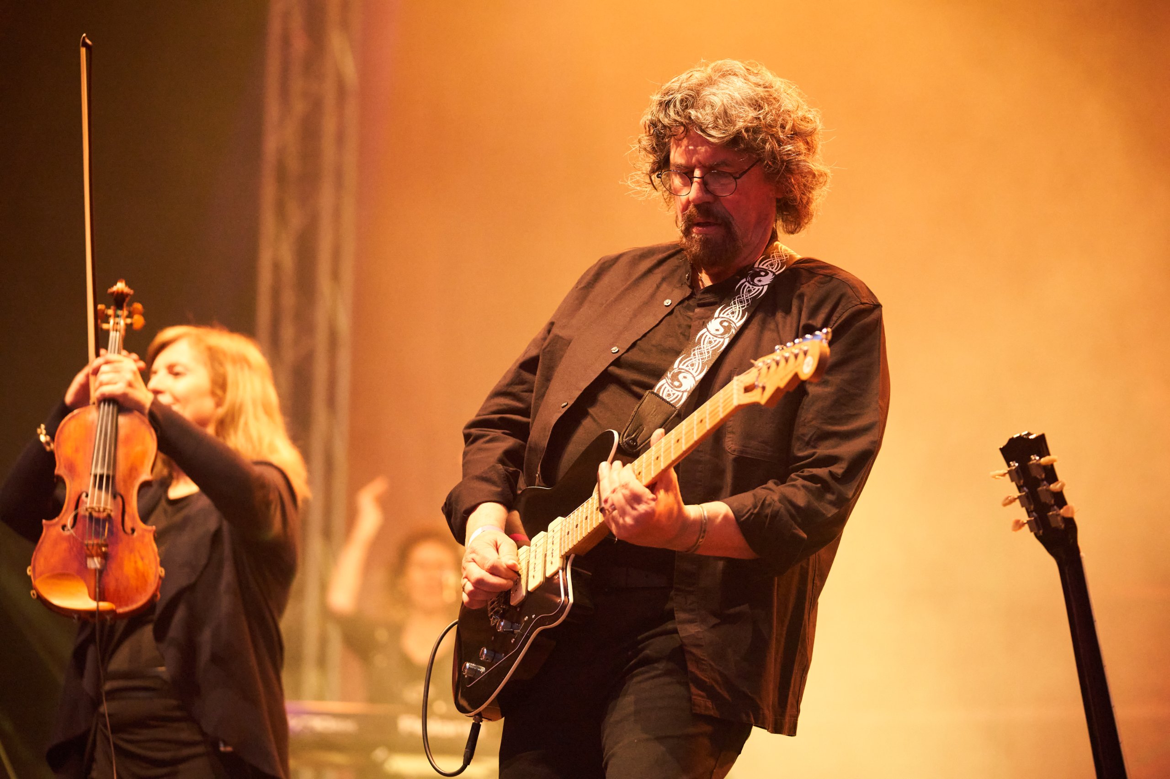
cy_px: 390
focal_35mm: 114
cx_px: 585
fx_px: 3704
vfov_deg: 12.0
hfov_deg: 17.9
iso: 1250
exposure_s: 1/250
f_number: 2.8
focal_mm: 114
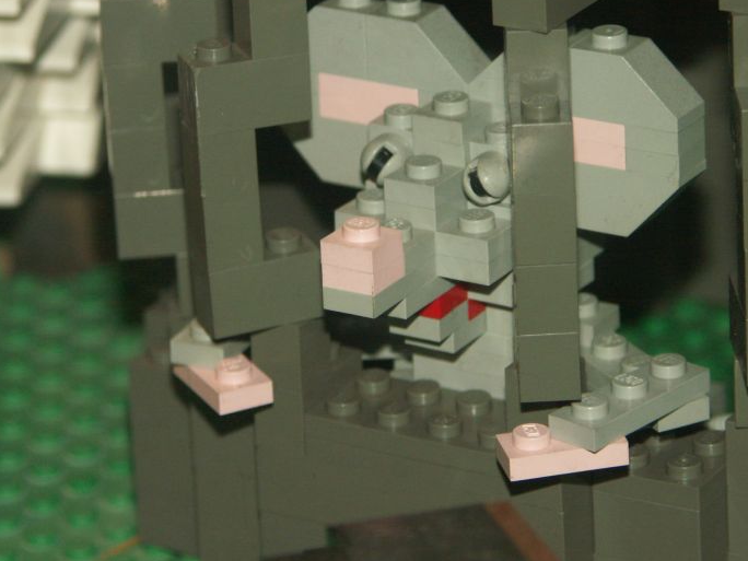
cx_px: 451
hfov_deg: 9.0
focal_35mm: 220
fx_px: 4754
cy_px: 213
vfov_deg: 6.8
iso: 200
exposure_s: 1/125
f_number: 3.2
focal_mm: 37.44
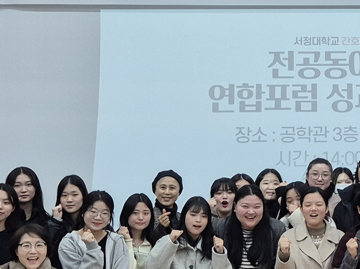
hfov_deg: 18.7
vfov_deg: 14.5
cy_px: 112
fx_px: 1060
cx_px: 366
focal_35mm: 102
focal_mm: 5.4
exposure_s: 1/120
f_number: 1.8
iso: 80
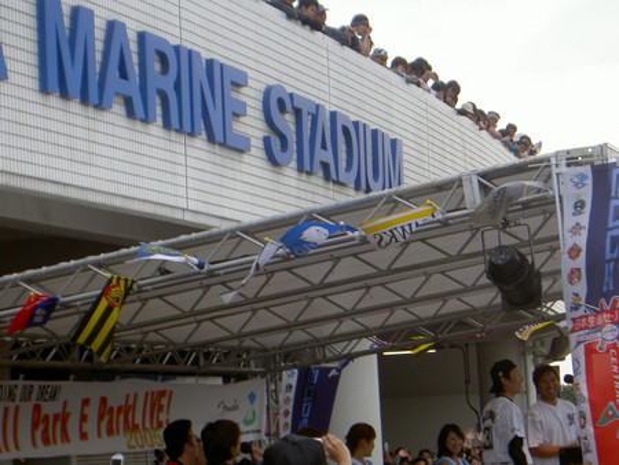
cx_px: 310
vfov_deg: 14.5
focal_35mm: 102
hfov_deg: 19.3
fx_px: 1825
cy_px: 232
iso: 100
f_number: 4.9
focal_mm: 16.8
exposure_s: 1/100
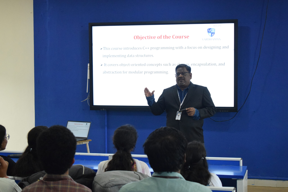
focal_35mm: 72
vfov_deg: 18.9
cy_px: 96
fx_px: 576
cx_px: 144
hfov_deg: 28.1
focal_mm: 48
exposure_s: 1/125
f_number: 5.6
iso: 4000
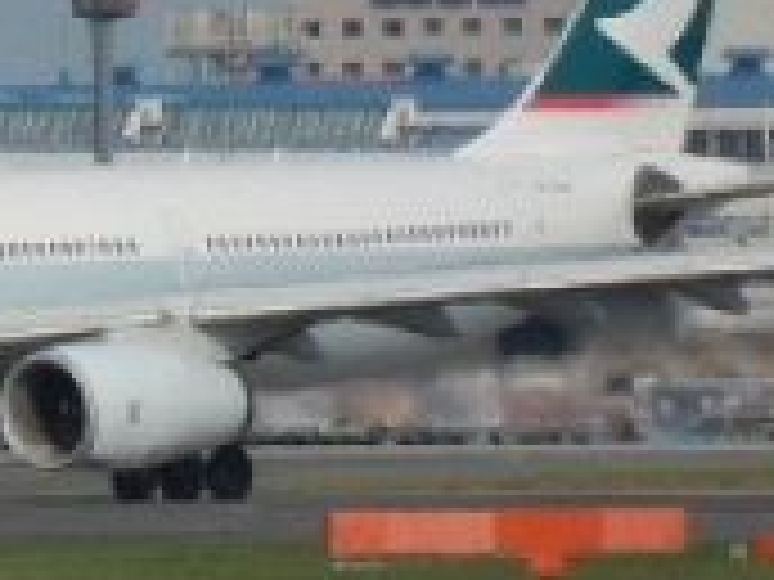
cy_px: 142
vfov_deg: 1.1
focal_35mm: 1403
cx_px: -63
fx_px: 31371
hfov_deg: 1.4
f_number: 6.9
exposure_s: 1/500
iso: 80
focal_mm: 86.4
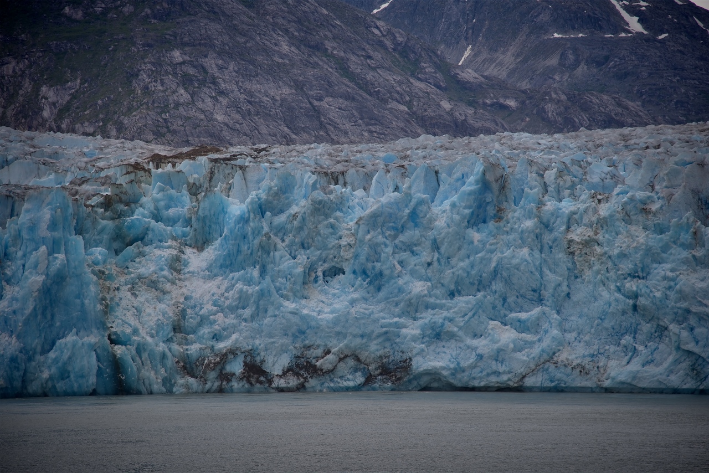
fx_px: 2364
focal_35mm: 120
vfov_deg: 11.4
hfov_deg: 17.1
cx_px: 354
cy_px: 236
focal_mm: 120
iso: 110
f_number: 4
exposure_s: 1/250
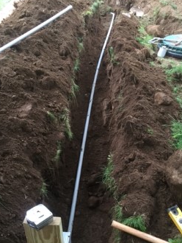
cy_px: 139
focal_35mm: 41
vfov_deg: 45.6
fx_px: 287
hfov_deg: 35.2
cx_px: 94
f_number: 2.2
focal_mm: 4.15
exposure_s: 1/30
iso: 100
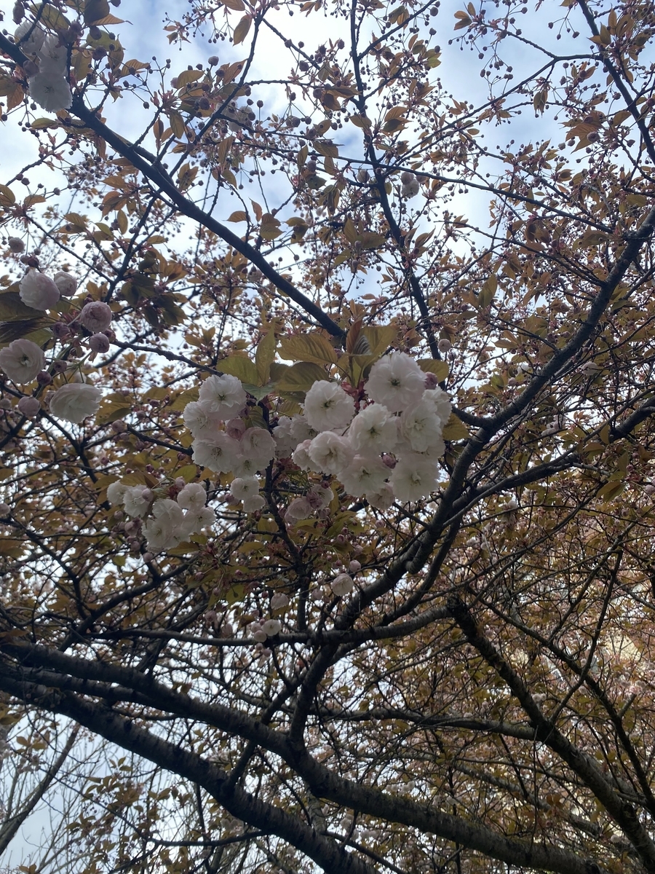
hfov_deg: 53.1
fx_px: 656
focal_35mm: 26
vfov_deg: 67.3
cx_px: 328
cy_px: 437
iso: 32
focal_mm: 4.25
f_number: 1.8
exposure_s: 1/266
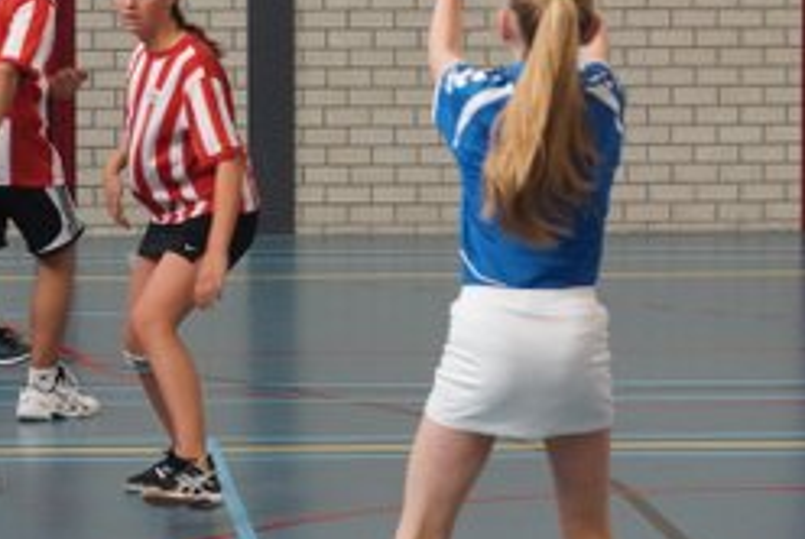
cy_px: 321
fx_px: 3246
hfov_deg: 14.1
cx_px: 454
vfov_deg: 9.5
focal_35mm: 145
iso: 800
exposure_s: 1/200
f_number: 4
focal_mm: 50
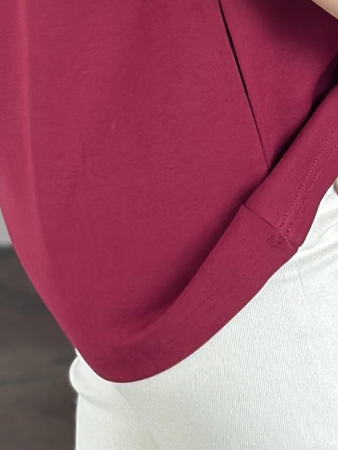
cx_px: 134
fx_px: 2929
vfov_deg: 8.6
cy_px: -177
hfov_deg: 6.6
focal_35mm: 225
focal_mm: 6.86
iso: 100
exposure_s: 1/121
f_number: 1.78
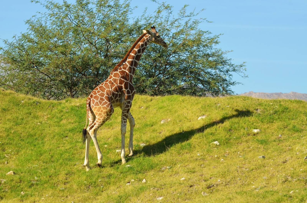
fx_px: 1596
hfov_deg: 11.0
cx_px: 154
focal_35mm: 188
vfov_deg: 7.3
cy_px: 102
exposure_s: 1/800
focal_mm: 125
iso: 200
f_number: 7.1
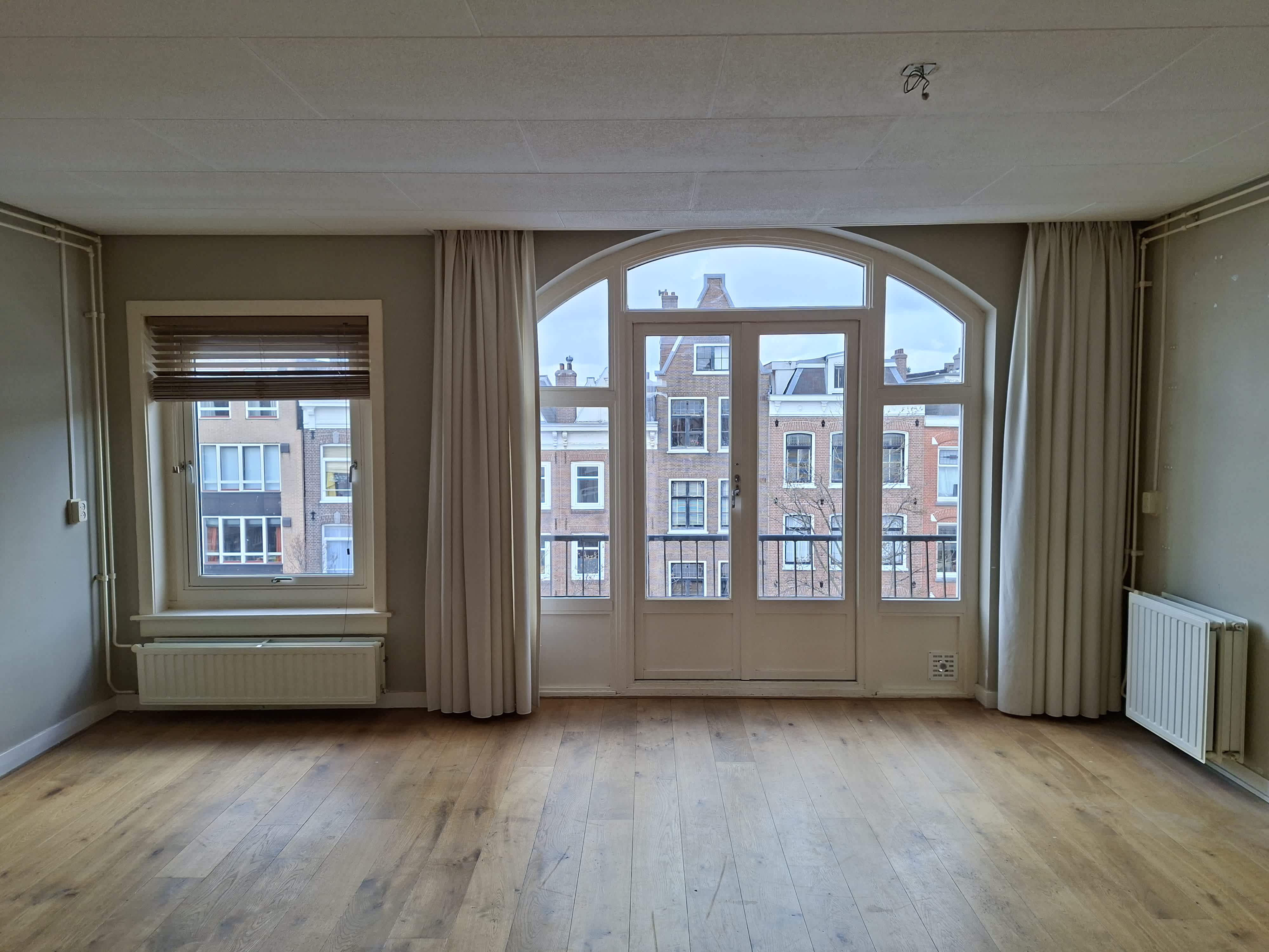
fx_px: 843
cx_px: 634
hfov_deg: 73.9
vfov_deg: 58.9
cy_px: 476
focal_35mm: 23
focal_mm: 5.5
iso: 50
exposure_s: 1/304
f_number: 1.8
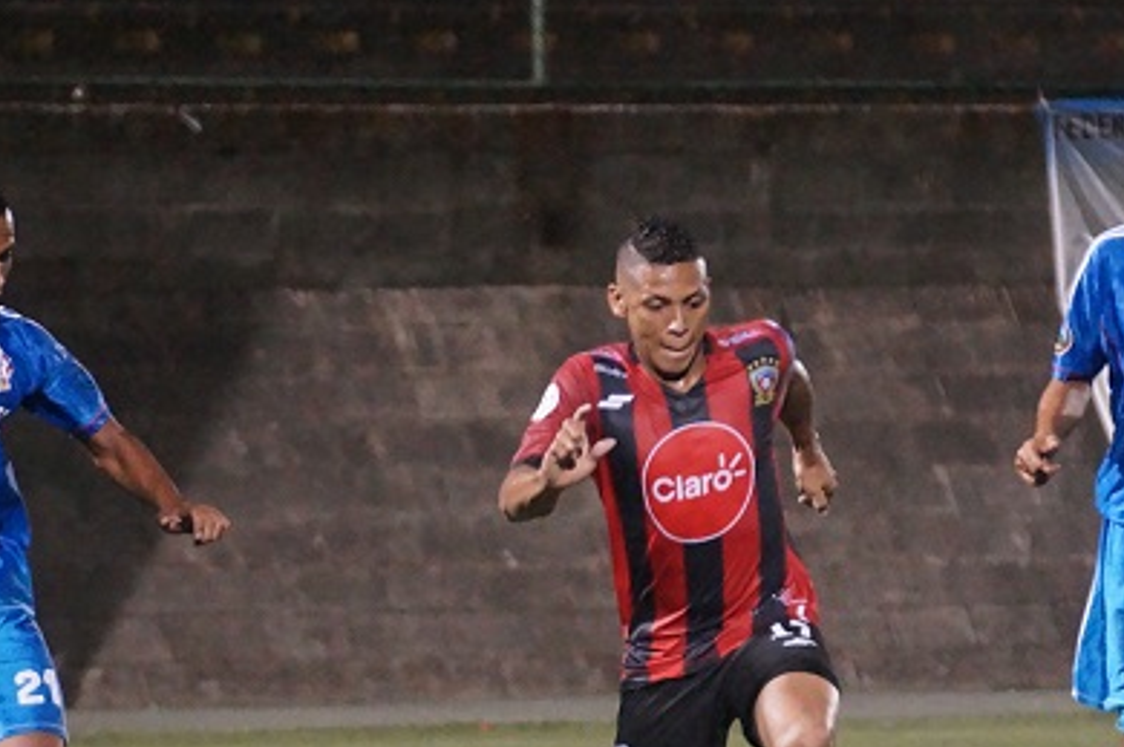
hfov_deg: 3.3
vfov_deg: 2.2
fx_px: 19302
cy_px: 650
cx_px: 706
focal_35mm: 619
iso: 6400
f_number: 5.6
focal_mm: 230
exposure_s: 1/500
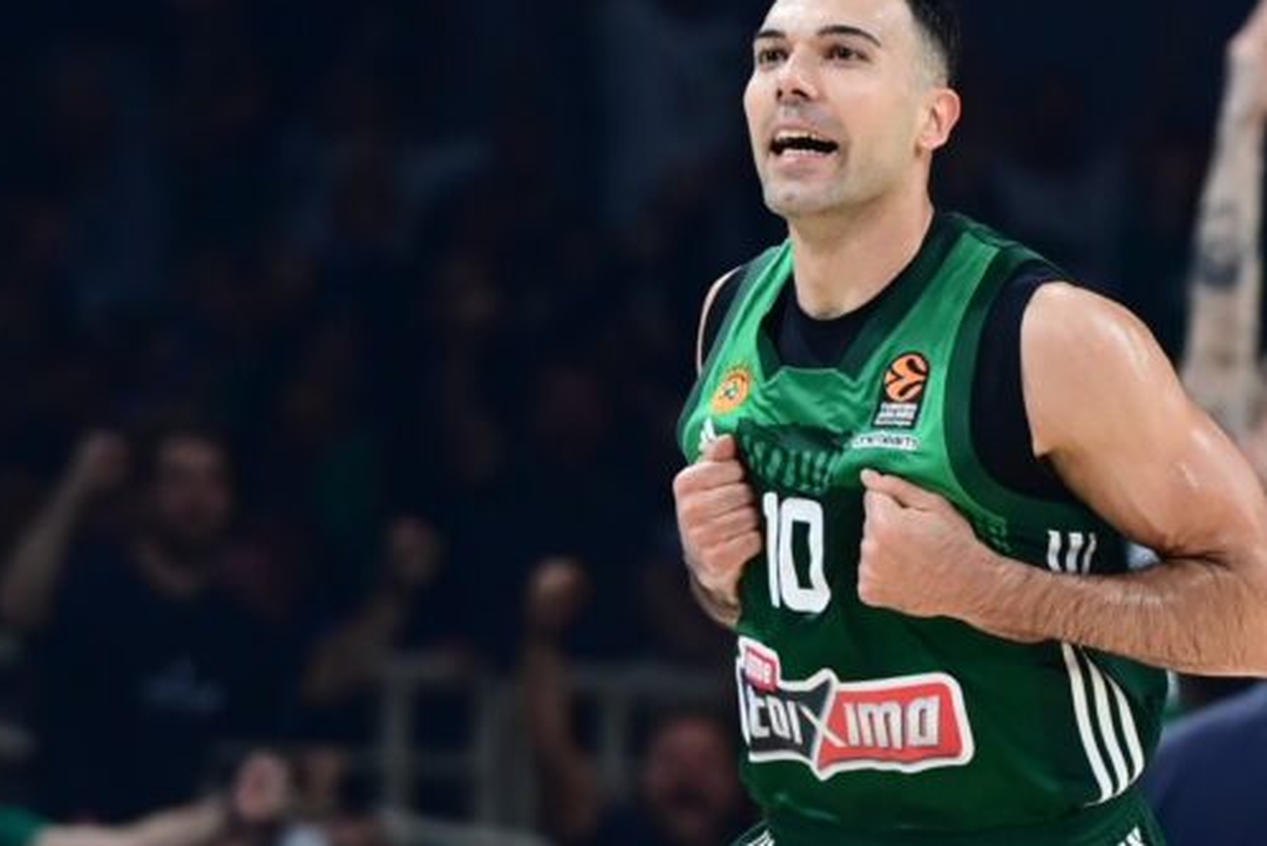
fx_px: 9822
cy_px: 442
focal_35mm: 279
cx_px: 830
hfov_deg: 7.4
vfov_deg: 4.9
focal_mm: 200
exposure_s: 1/1000
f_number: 3.5
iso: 2500
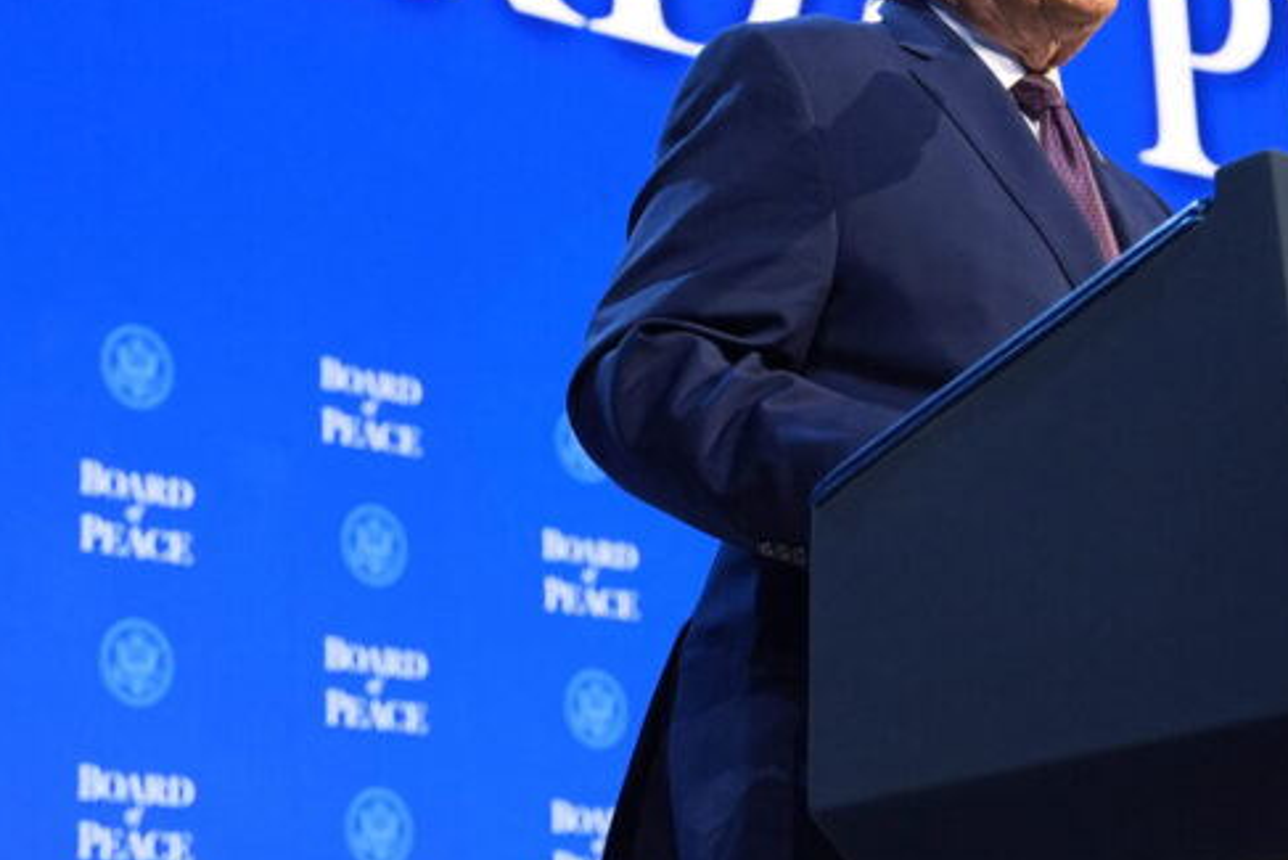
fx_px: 3614
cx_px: 963
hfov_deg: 20.1
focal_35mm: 101
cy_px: 278
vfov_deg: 13.5
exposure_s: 1/320
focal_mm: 41
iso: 1250
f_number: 2.8
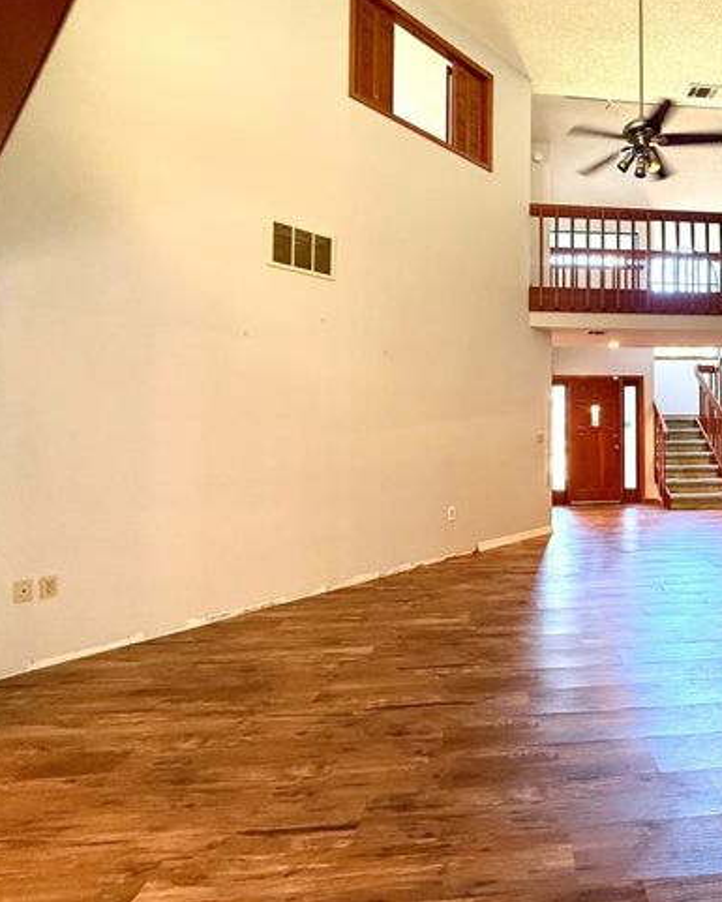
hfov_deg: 63.2
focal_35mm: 20
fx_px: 534
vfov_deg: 80.2
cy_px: 411
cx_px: 562
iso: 400
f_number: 2.2
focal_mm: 2.22
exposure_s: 1/60
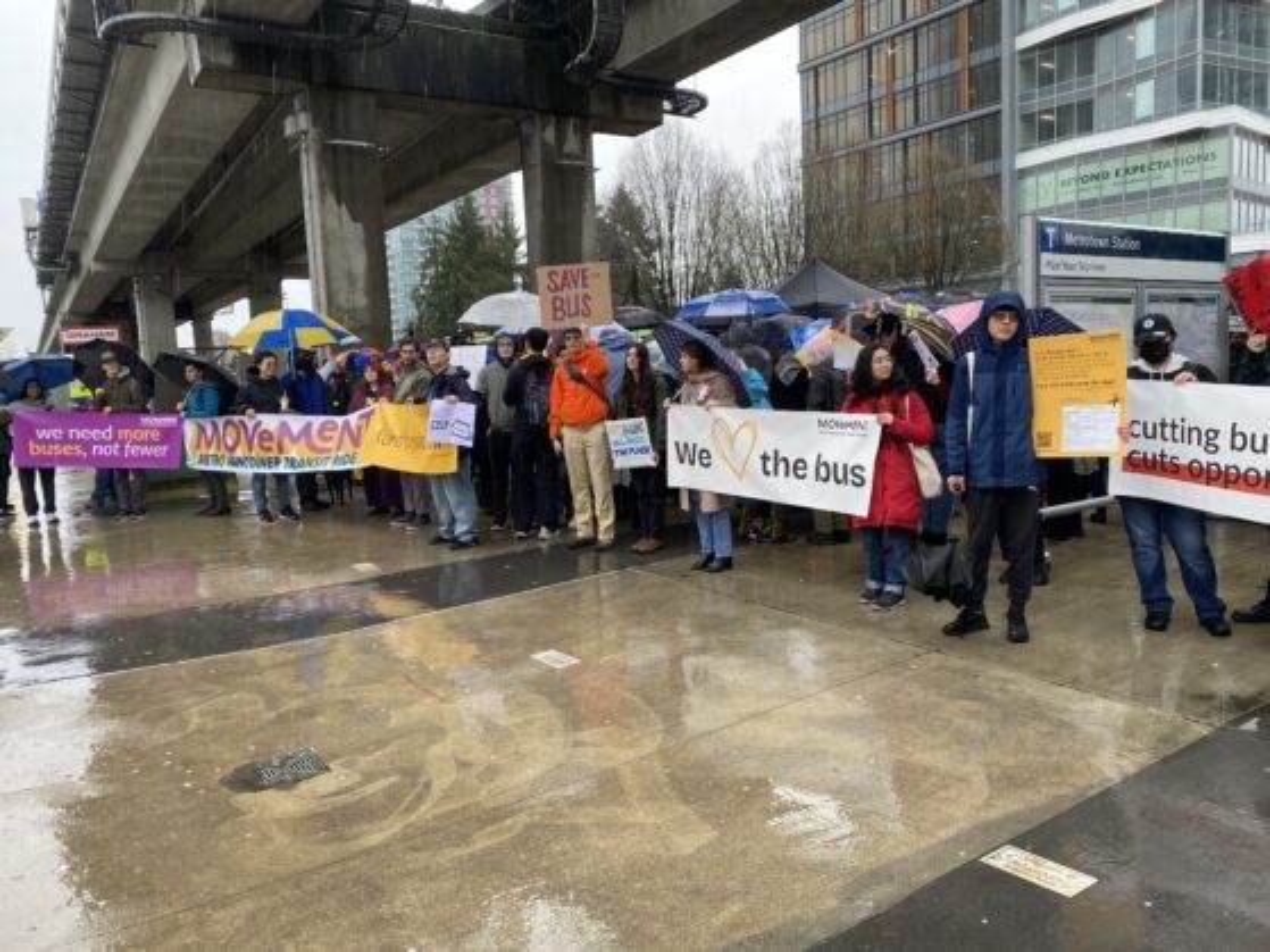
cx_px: 635
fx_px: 954
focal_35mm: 26
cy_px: 476
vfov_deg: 53.0
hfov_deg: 67.3
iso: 64
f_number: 1.8
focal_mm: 4.25
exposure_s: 1/122
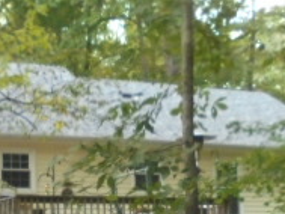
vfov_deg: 14.8
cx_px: 118
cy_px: 229
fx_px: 807
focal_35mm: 98
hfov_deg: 20.0
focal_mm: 5.3
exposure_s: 1/40
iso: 400
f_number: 3.7
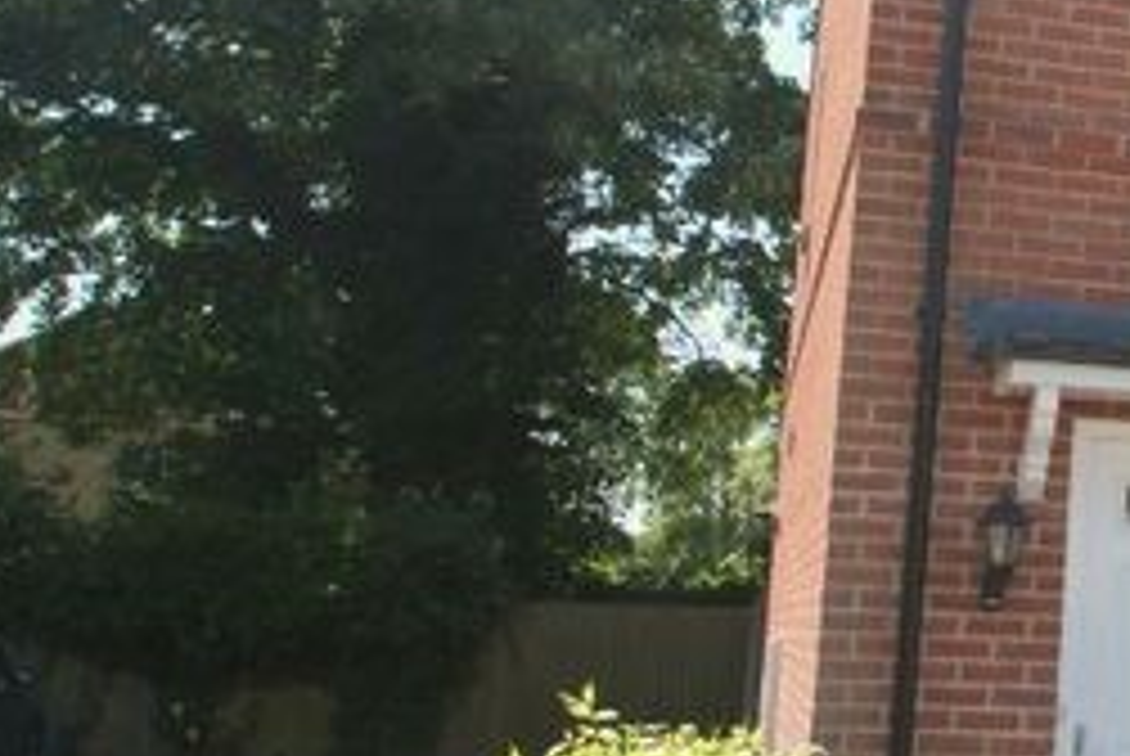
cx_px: 1400
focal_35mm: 54
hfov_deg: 30.3
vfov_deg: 24.9
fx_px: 1709
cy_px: 349
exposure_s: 1/80
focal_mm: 13
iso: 100
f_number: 9
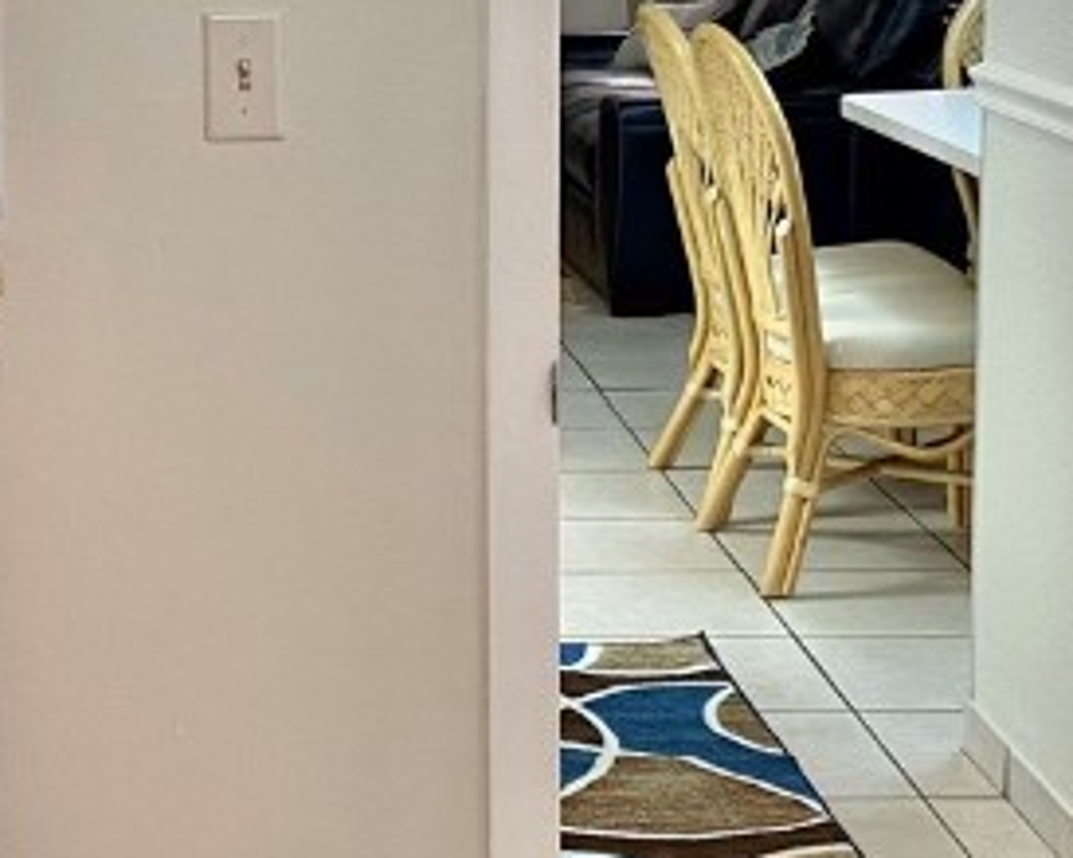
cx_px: 39
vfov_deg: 16.1
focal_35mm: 95
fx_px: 3016
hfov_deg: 19.7
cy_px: 243
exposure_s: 1/60
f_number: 1.8
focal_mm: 4.25
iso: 100
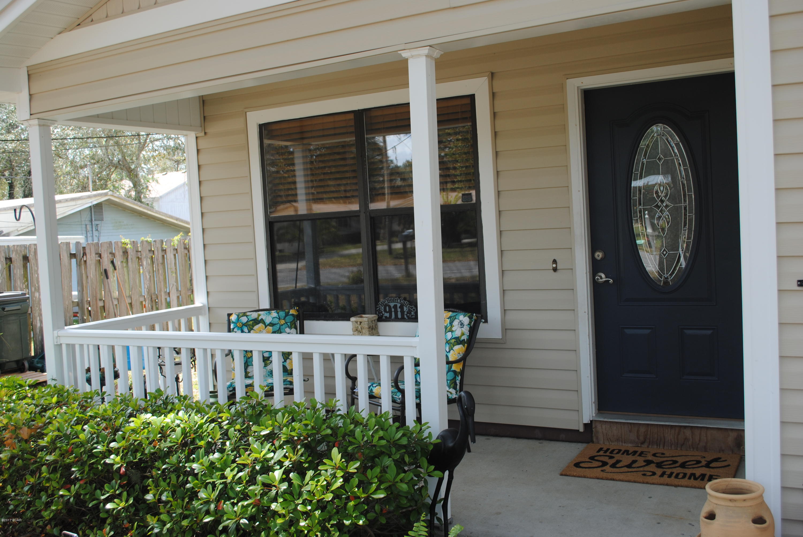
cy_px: 268
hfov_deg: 53.1
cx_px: 402
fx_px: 804
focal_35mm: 36
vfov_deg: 37.0
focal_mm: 24
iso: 100
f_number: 5.6
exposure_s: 1/125
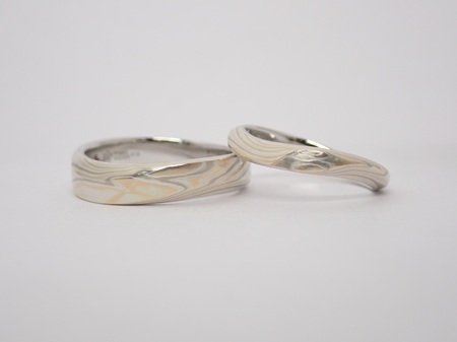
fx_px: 1016
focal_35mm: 77
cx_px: 228
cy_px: 171
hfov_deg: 25.3
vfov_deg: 19.1
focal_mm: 13.65
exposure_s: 1/160
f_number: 4.1
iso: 200
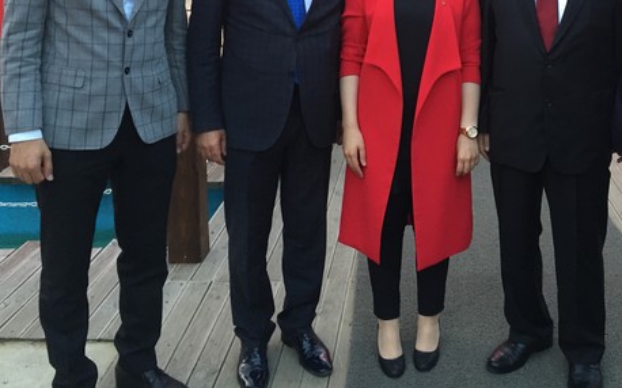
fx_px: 763
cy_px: 50
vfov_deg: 27.7
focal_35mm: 45
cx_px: 444
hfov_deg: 43.3
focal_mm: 4.15
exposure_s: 1/33
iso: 125
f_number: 2.2
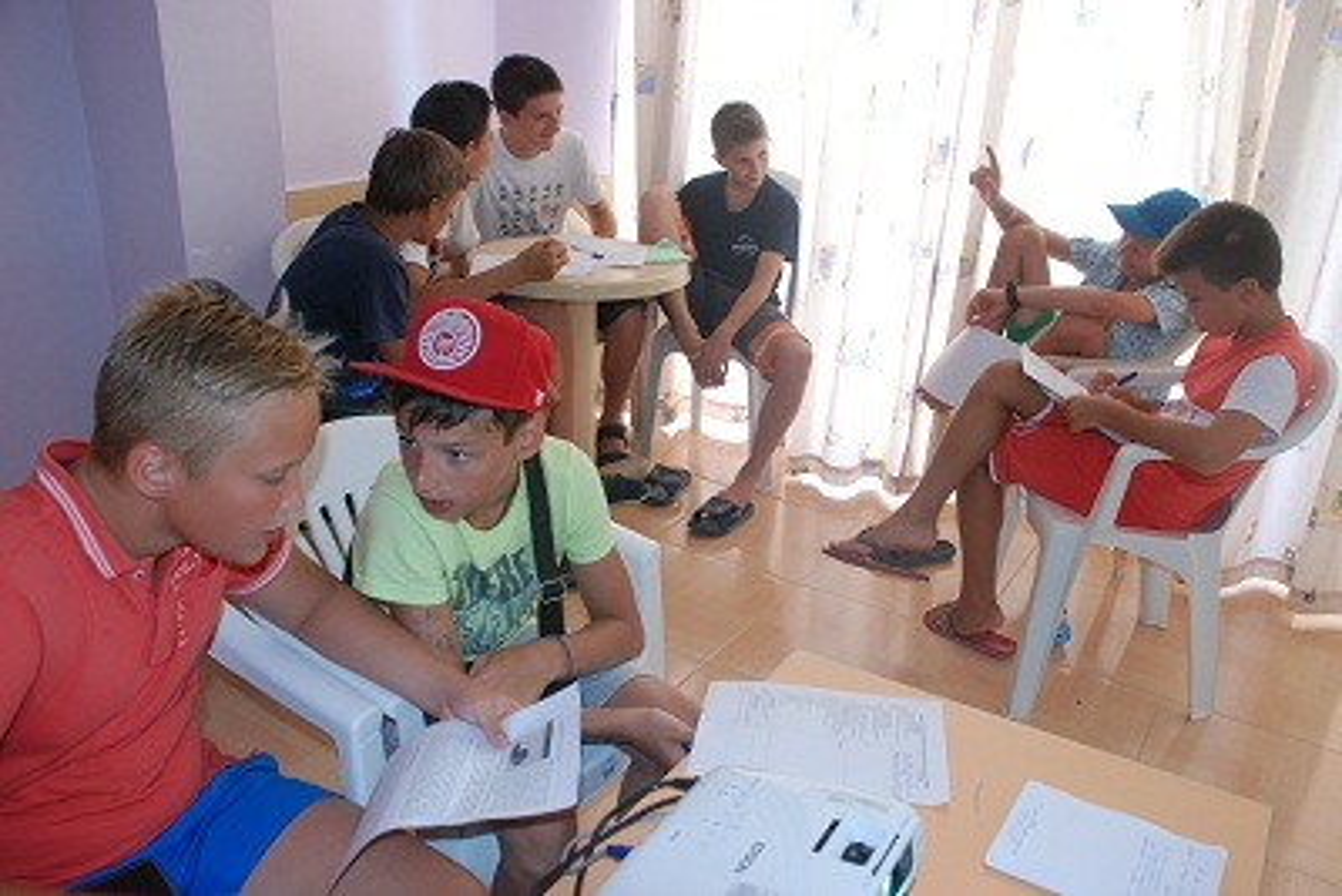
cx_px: 671
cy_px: 448
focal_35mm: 30
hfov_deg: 61.9
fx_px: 1119
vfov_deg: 43.6
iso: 800
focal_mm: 20
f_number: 4.8
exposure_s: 1/60
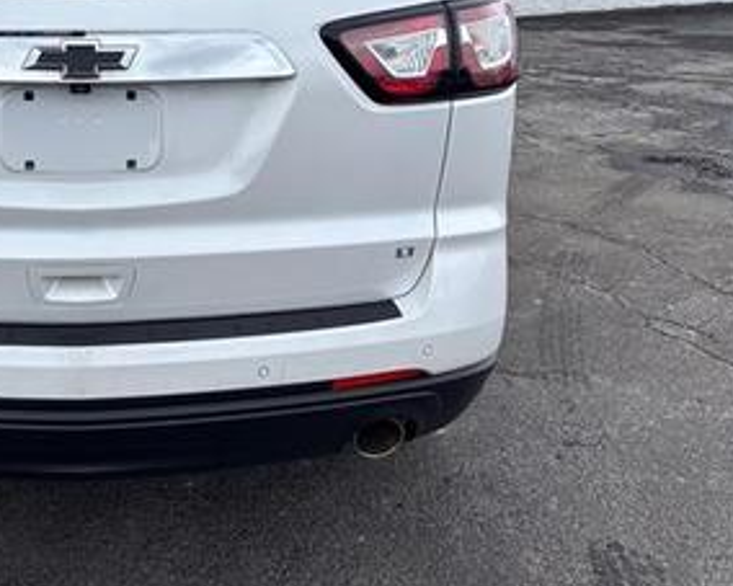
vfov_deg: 32.6
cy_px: 124
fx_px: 976
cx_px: 95
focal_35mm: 45
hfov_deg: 38.7
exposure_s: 1/1721
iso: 50
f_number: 1.6
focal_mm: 5.96
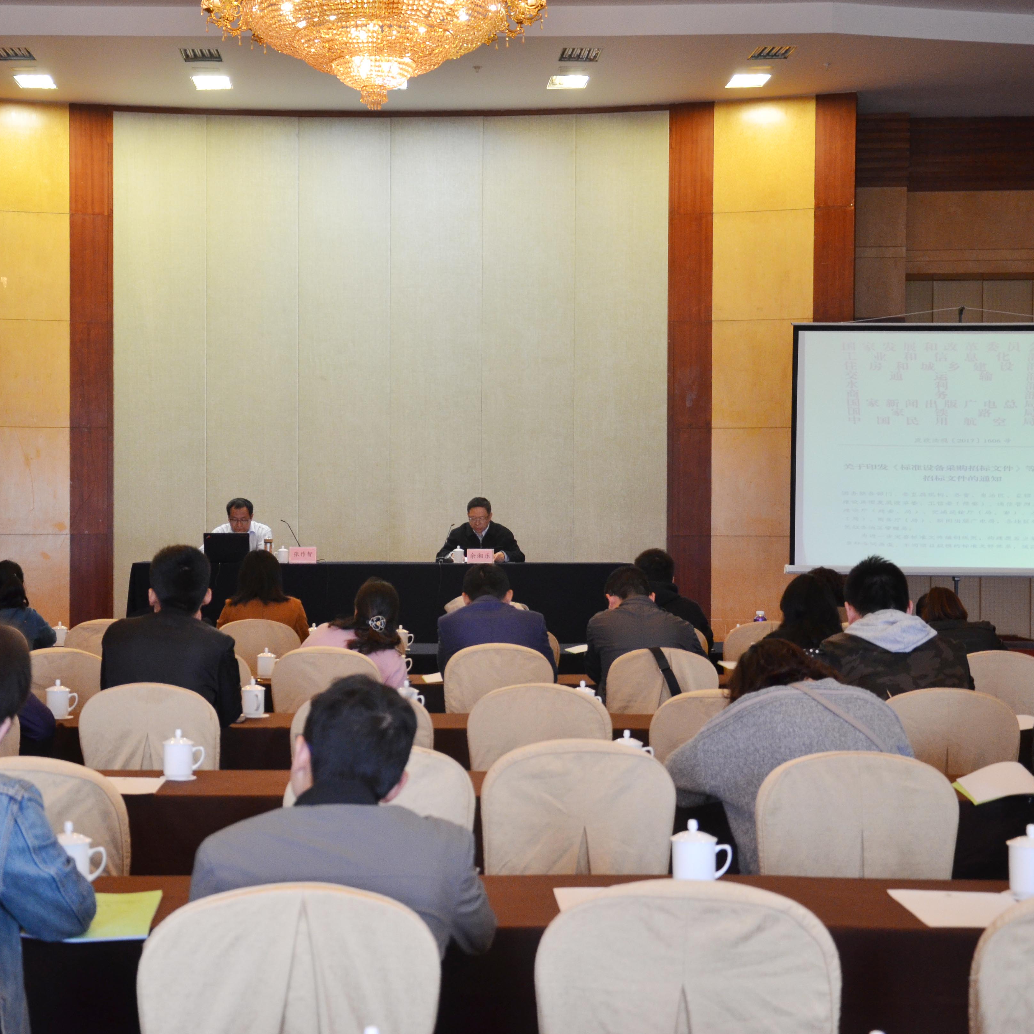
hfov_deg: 29.4
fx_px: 1960
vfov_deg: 29.6
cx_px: 358
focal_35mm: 58
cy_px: 517
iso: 800
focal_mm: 30
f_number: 4.2
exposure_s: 1/50
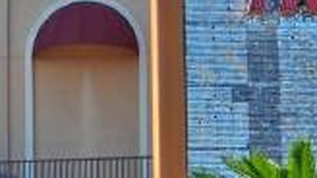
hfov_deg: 9.6
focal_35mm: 224
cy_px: 40
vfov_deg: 5.4
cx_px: 60
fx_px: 1882
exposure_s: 1/400
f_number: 7.1
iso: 160
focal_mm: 18
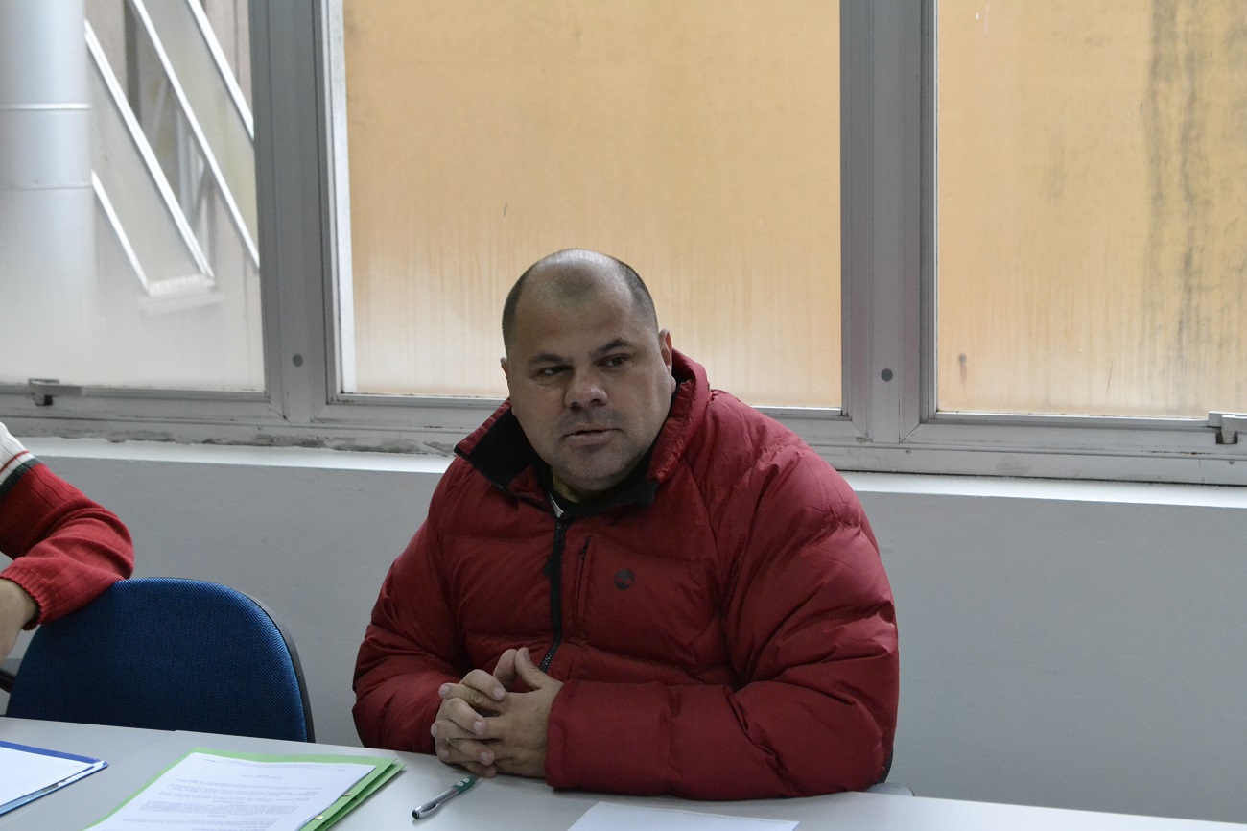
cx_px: 624
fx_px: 2182
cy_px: 416
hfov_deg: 31.9
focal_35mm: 63
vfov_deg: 21.6
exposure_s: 1/250
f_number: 7.1
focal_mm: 42
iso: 3200
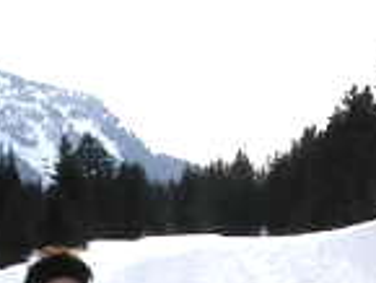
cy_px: 452
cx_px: 52
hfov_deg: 12.5
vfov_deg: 9.2
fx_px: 1707
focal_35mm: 157
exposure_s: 1/1054
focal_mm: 6.3
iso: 79
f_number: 4.9
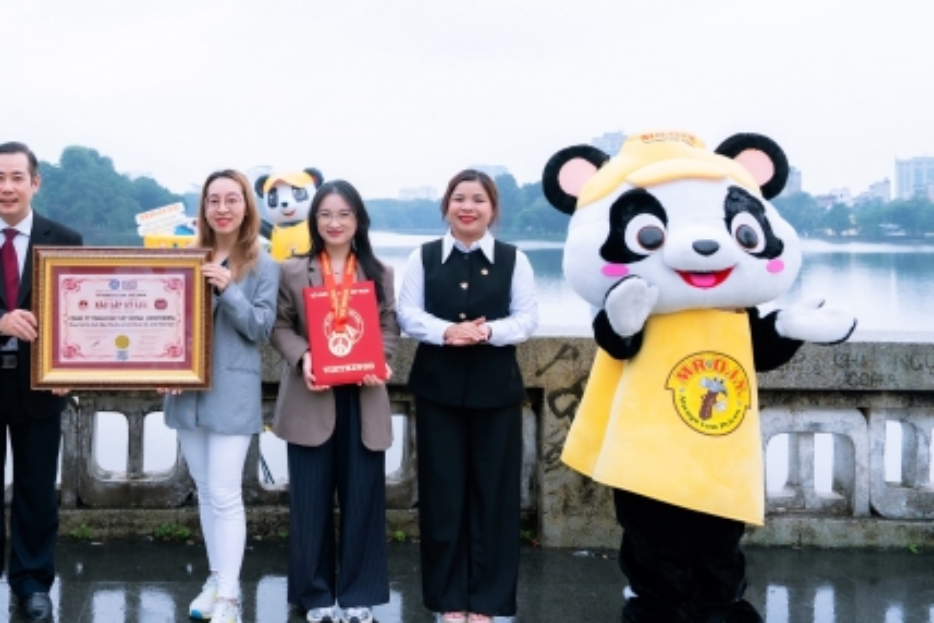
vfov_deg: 34.6
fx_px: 986
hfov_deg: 49.1
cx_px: 257
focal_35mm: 38
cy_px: 193
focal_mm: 24
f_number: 3.5
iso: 160
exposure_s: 1/320
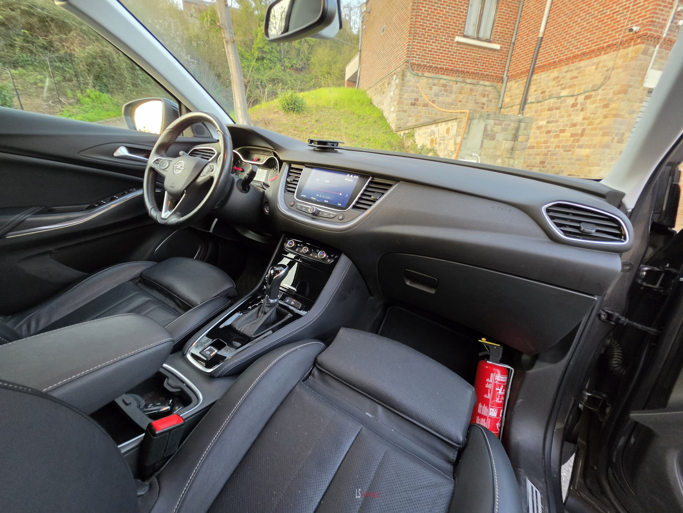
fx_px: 256
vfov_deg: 89.9
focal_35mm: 13
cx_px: 342
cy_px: 256
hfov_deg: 106.2
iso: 320
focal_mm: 2.2
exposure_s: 1/60
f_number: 1.9
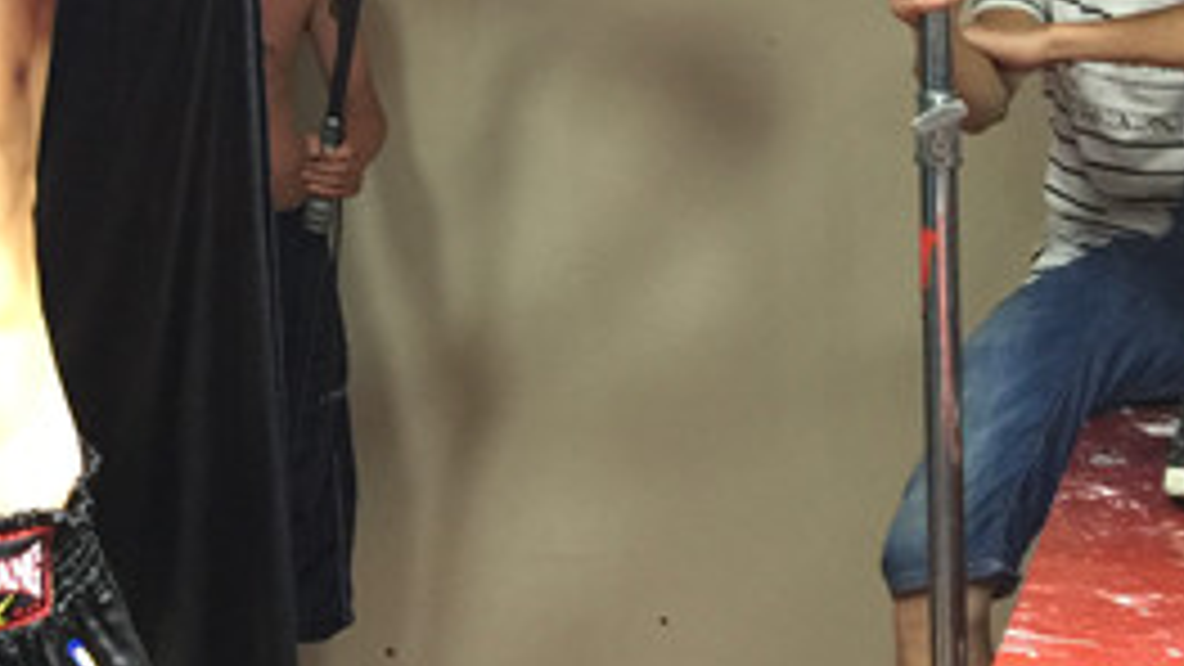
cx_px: -185
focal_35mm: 77
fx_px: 2418
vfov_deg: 15.3
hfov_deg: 25.1
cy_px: -76
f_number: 2.2
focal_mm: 4.15
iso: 100
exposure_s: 1/10
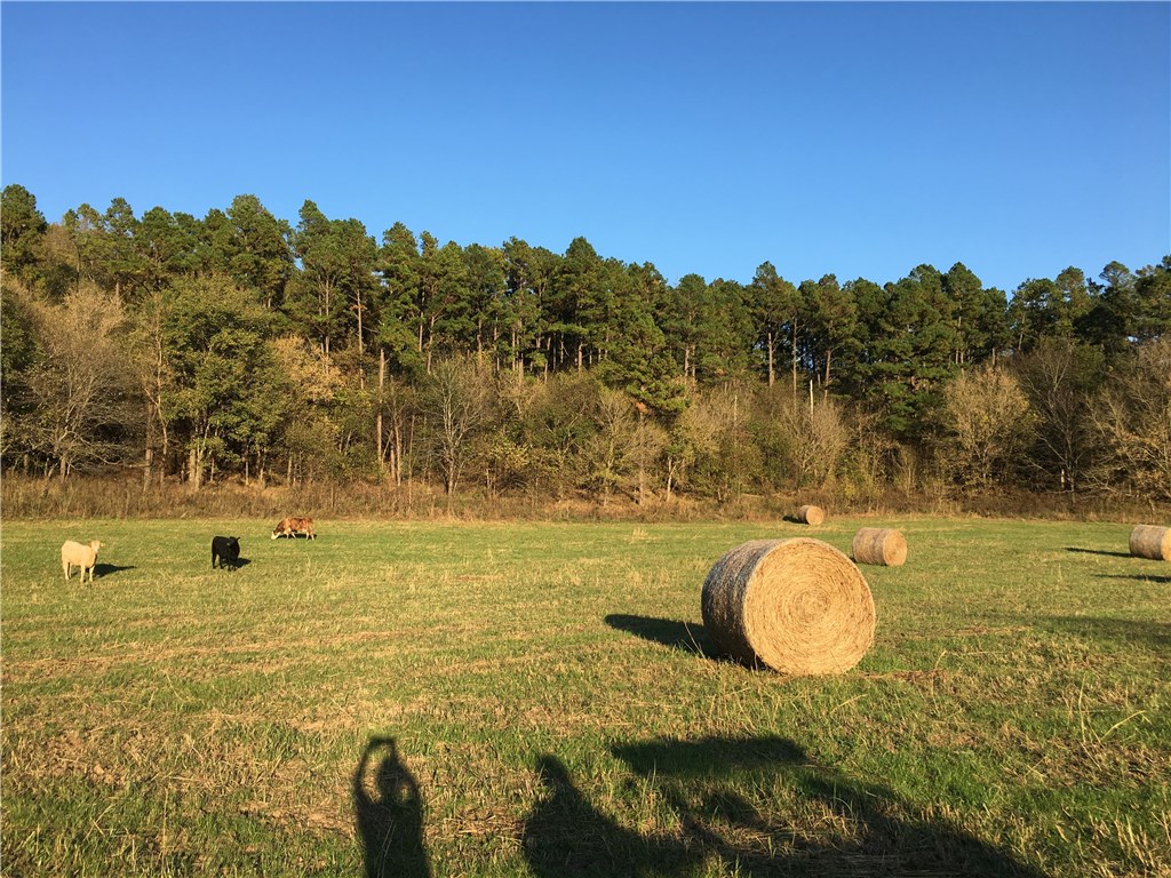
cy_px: 439
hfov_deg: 61.7
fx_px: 981
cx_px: 586
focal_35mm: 29
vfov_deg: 48.2
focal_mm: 4.15
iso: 25
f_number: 2.2
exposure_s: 1/801
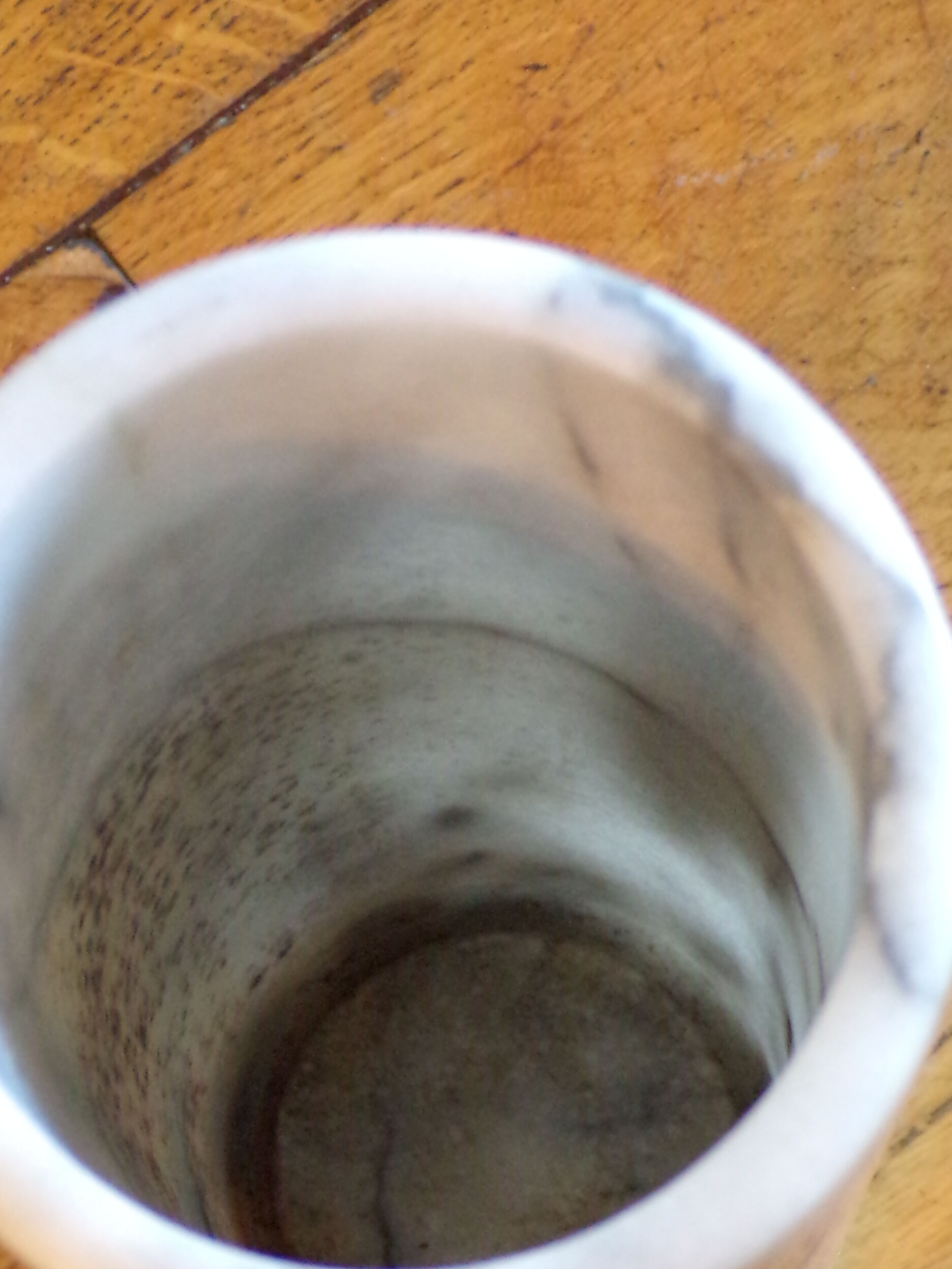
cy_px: 892
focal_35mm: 120
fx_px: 4400
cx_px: 395
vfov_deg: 16.4
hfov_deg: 12.3
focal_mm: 11.6
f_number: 3.8
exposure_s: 1/17
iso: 400
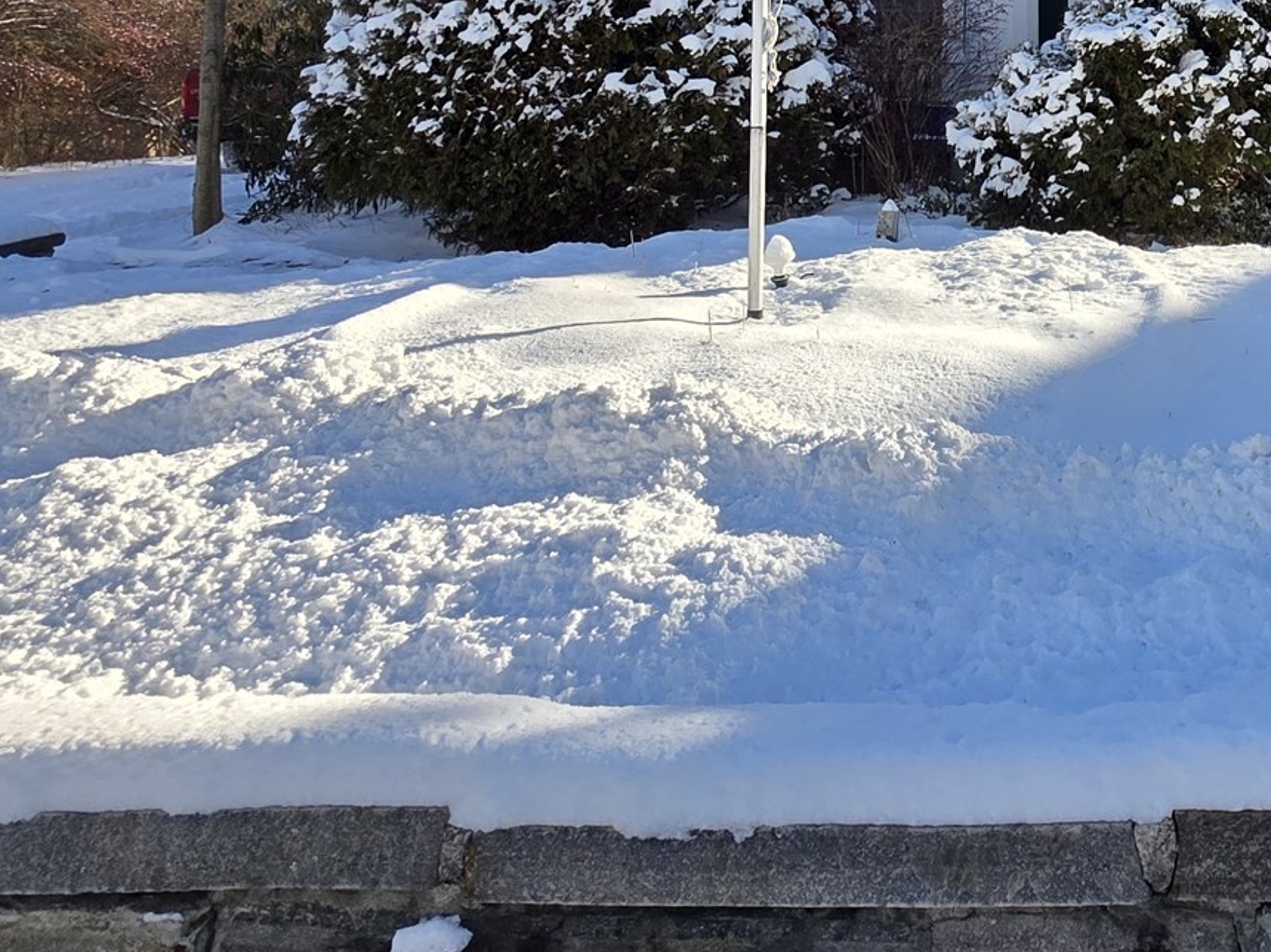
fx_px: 1138
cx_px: 1233
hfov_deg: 49.2
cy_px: -16
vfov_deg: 39.6
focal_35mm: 31
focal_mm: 2.2
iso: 40
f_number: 1.9
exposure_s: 1/1332
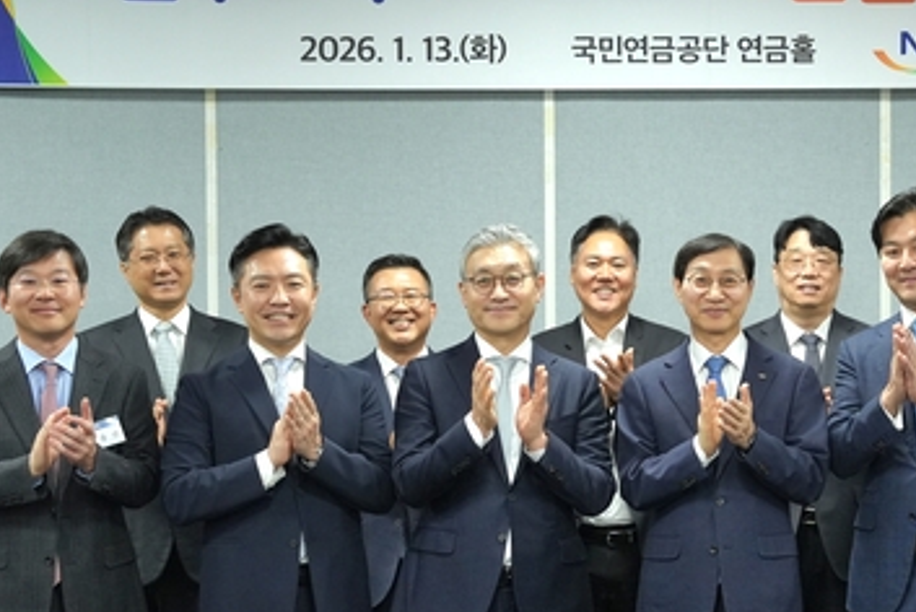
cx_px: 742
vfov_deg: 15.7
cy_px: 312
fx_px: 2215
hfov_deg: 23.0
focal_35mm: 87
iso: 2500
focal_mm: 48
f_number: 4.5
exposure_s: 1/250
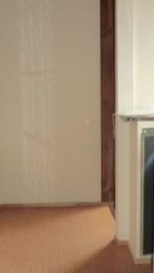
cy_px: 141
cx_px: 58
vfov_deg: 35.4
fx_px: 428
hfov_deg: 20.4
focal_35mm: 59
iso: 400
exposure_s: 1/25
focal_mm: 4.3
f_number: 3.2
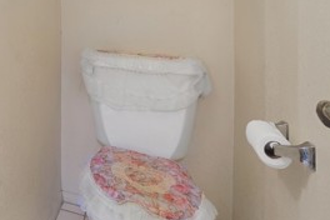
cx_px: -32
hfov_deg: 43.4
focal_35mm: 34
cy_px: -7
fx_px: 312
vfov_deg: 34.8
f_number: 9
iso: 100
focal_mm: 14
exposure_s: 5
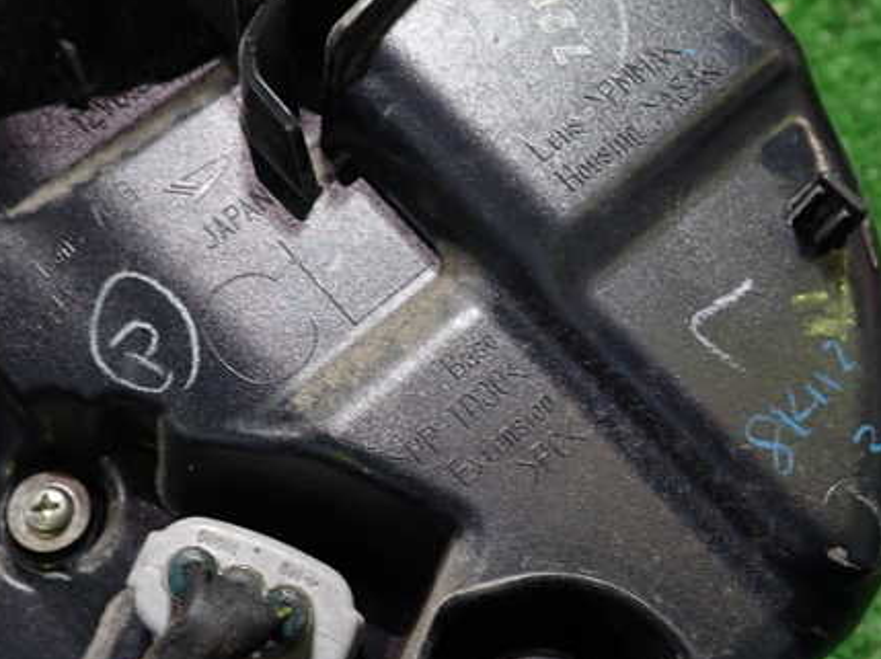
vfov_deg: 34.3
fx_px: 1068
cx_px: 392
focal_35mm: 42
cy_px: 363
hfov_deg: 44.8
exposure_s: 1/30
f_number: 2.3
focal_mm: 5.4
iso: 250
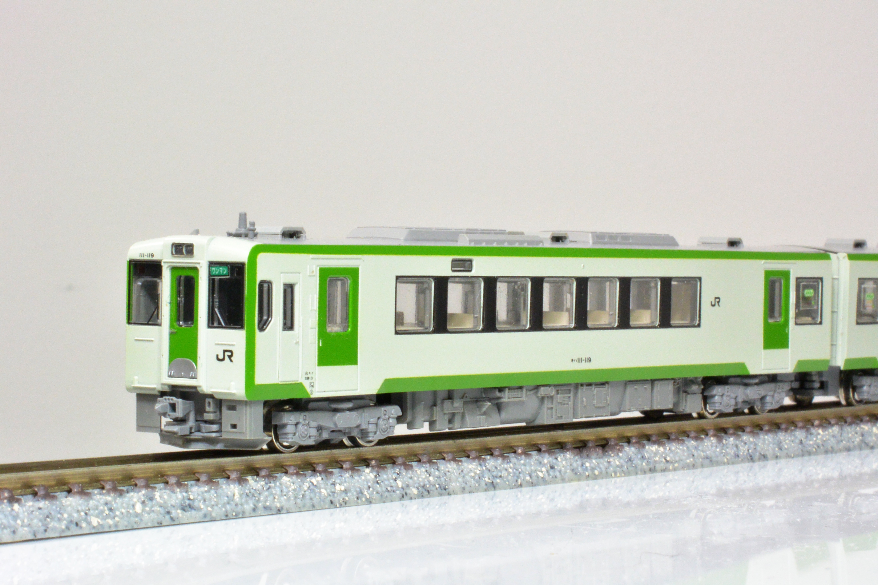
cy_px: 292
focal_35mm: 108
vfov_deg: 12.7
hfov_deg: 18.9
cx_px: 439
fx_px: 2634
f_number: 25
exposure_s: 1/3
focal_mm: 40
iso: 800
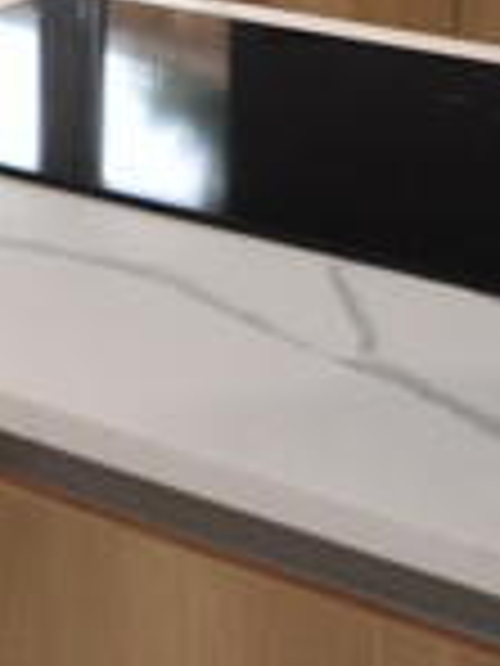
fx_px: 1926
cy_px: -137
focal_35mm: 100
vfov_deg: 18.6
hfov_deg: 13.5
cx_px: -365
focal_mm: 10
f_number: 5
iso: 800
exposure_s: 1/100
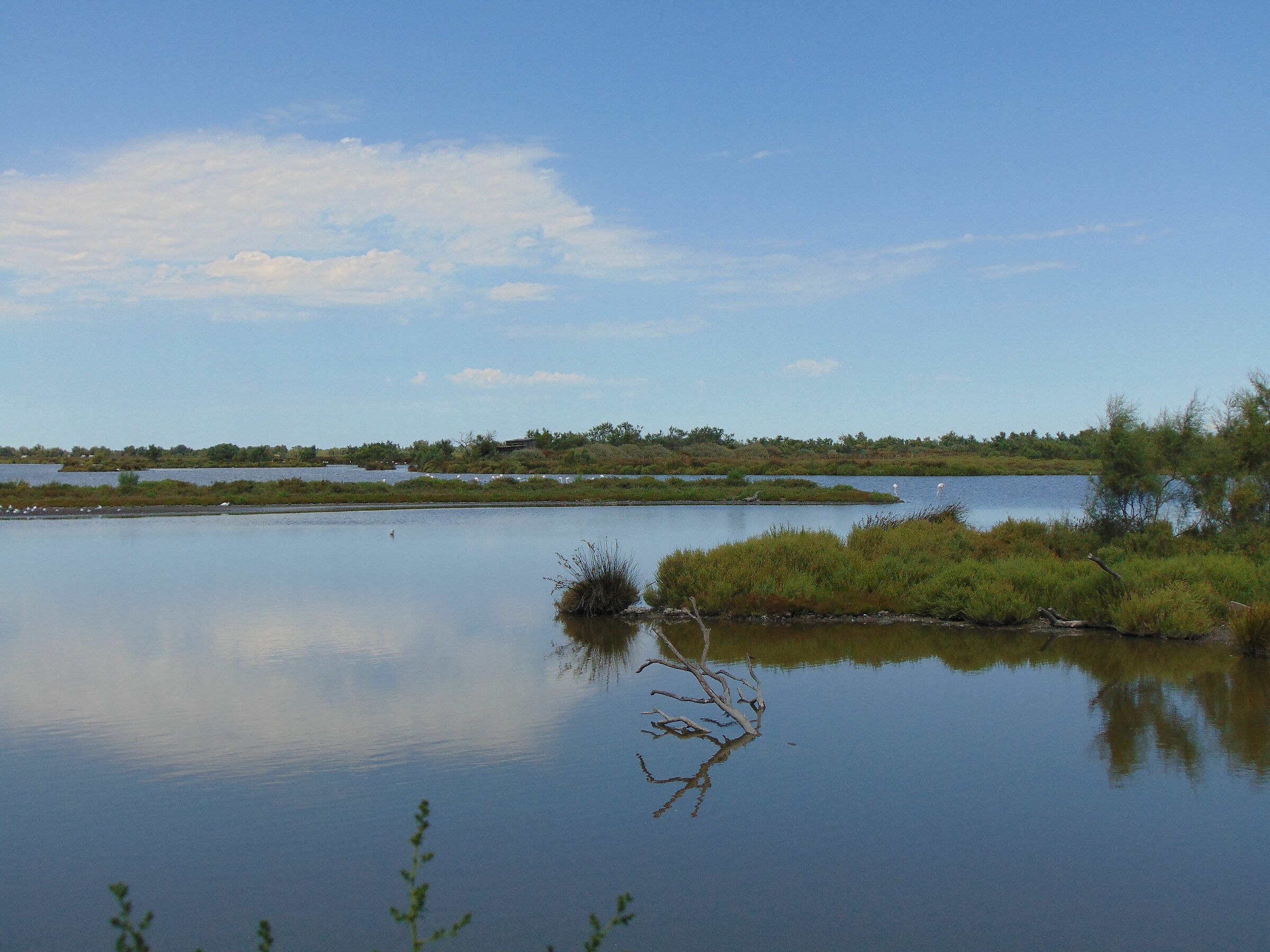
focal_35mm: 42
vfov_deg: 34.3
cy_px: 476
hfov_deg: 44.8
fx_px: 1541
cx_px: 635
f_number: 8.7
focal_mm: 7.6
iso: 80
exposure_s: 1/250
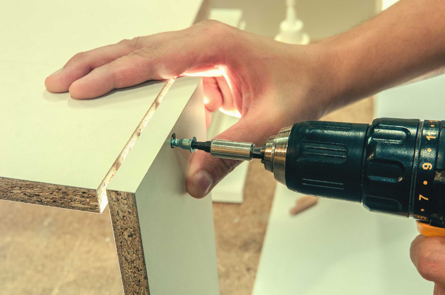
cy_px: 148
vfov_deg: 18.1
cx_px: 222
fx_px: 925
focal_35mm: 75
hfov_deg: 27.0
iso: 100
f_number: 8
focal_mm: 50
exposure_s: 1
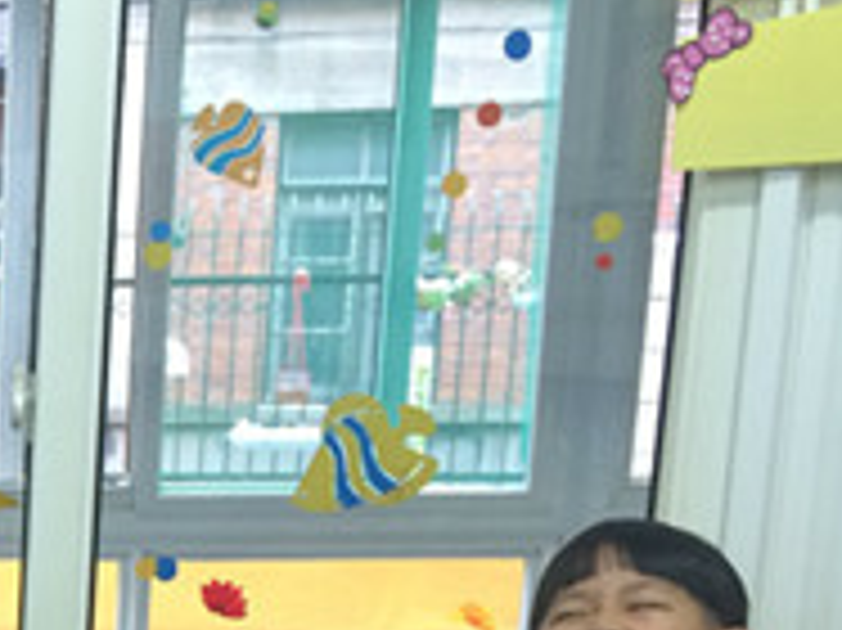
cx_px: -351
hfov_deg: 19.0
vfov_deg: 14.9
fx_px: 2261
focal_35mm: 93
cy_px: 900
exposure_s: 1/33
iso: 125
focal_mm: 4.15
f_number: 2.2
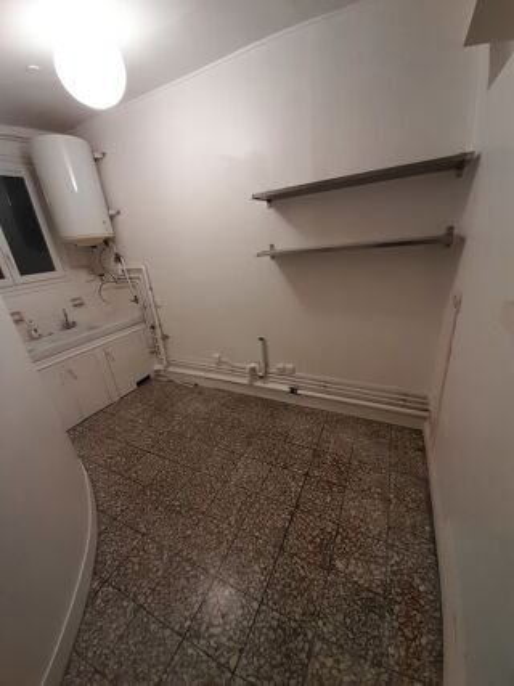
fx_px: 258
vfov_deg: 106.2
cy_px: 343
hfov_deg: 89.9
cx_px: 257
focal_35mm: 13
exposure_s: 1/25
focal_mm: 1.42
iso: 160
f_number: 2.2
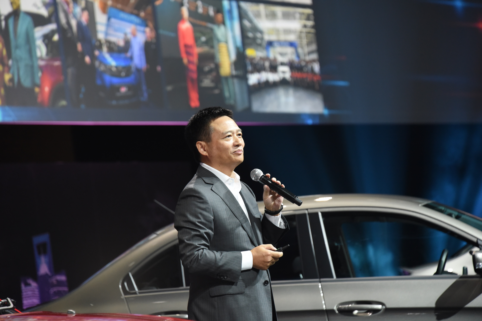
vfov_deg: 6.9
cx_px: 241
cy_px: 160
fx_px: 2678
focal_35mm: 200
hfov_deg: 10.3
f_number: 5.6
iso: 3200
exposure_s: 1/80
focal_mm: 200
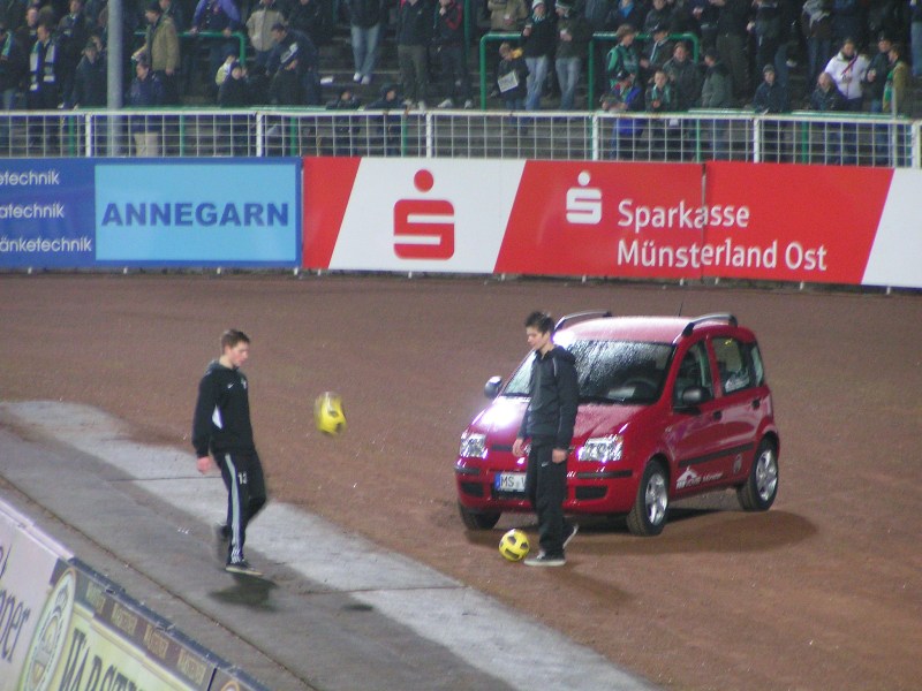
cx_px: 461
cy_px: 346
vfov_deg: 6.3
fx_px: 6286
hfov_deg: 8.4
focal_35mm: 236
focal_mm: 36.1
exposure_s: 1/20
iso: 200
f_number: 3.5
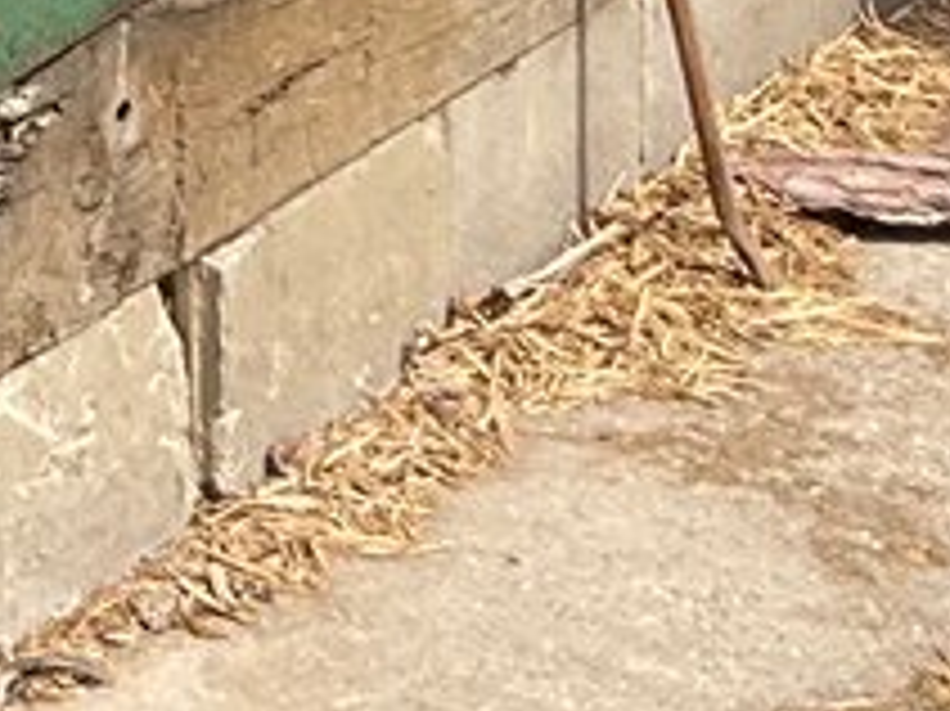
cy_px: -893
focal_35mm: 208
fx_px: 5705
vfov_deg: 6.8
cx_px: -1015
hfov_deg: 8.9
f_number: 1.8
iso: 25
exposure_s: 1/2141
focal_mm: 3
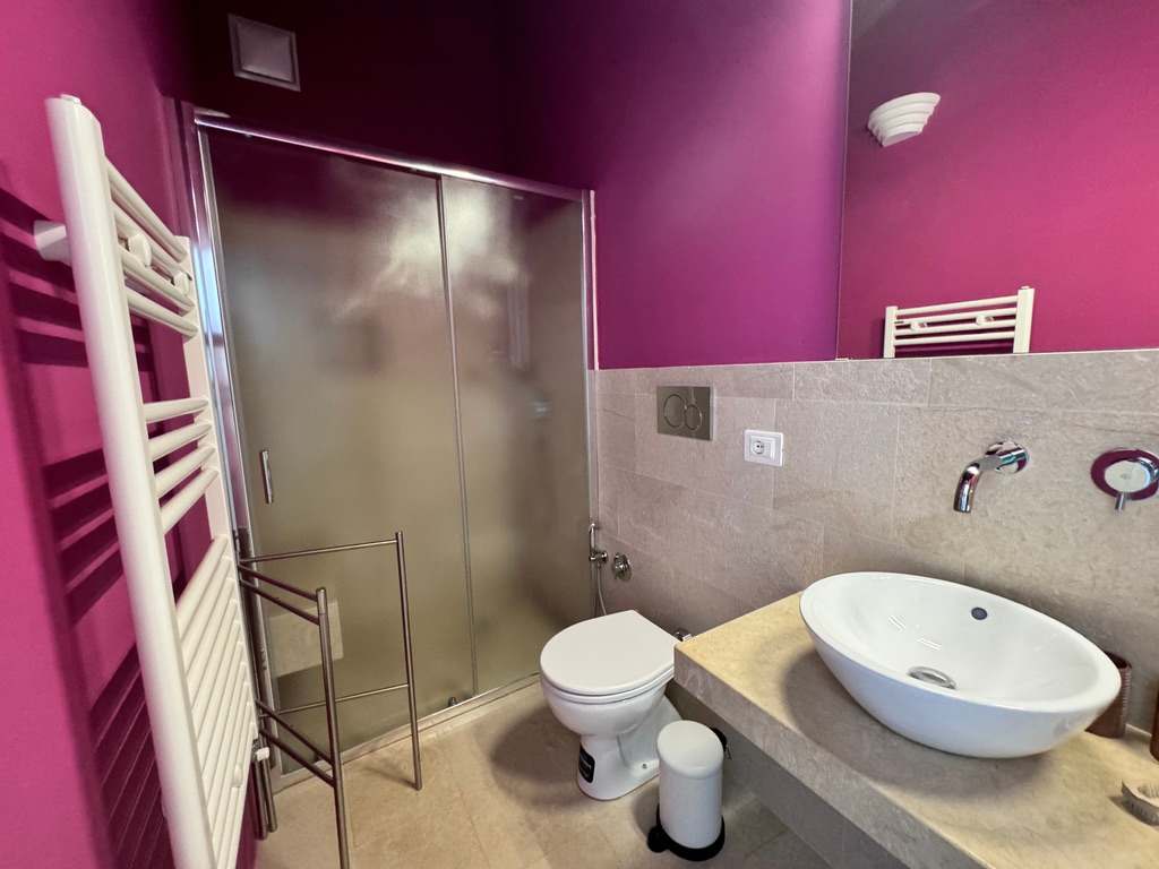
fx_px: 469
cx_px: 580
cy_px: 434
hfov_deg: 102.1
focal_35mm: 14
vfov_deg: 85.7
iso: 800
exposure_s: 1/50
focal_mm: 2.22
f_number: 2.2
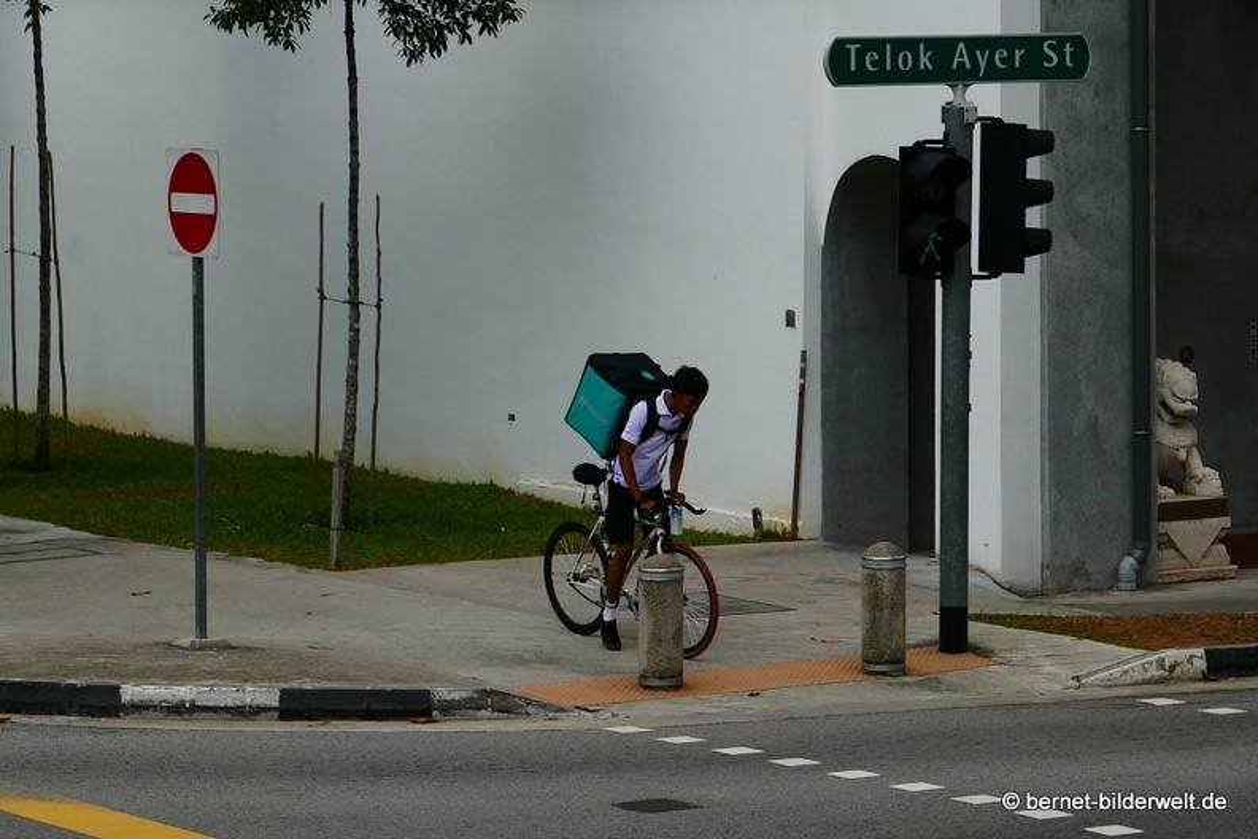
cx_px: 629
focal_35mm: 134
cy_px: 420
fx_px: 4682
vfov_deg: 10.2
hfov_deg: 15.3
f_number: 5.6
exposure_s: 1/400
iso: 100
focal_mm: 34
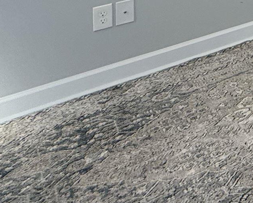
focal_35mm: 66
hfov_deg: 18.6
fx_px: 494
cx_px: 506
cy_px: -192
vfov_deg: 17.4
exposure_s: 1/120
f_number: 2.2
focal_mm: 2.22
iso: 50
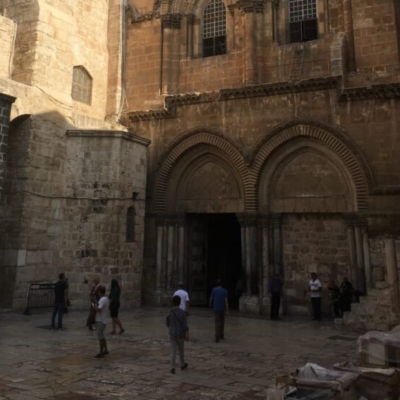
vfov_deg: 34.3
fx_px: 614
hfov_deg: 35.9
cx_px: 157
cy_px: 50
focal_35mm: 47
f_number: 2.2
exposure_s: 1/1241
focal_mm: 4.15
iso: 25
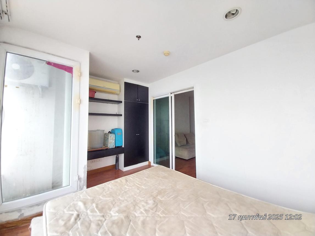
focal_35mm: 13
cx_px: 158
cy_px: 118
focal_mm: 1.3
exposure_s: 1/100
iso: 100
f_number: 2.2
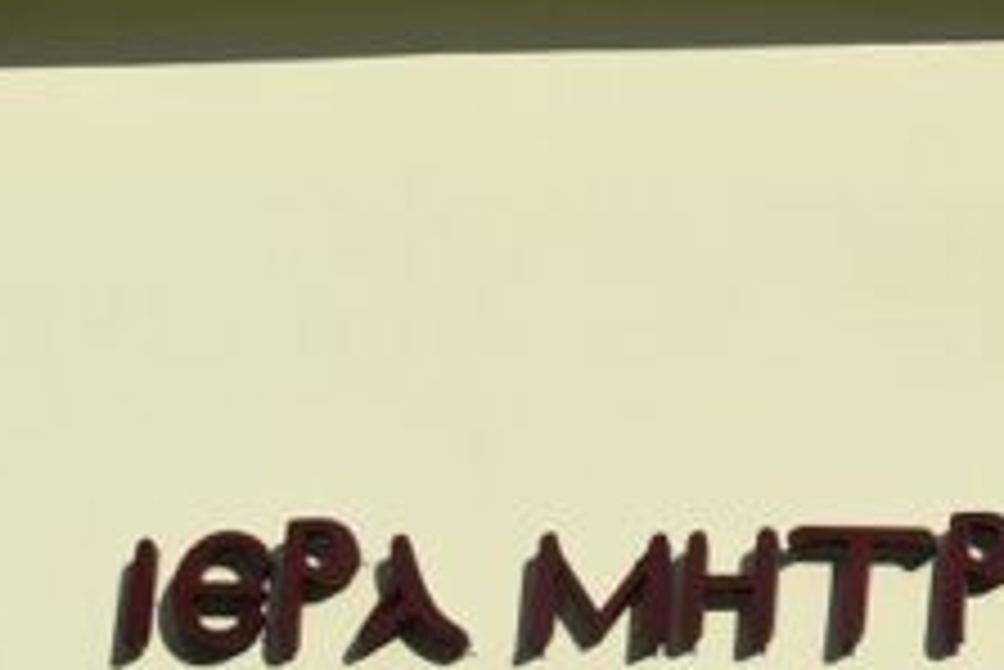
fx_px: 6753
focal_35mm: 242
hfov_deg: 8.3
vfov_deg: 5.7
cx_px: 1445
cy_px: 295
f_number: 10
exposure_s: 1/400
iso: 100
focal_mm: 48
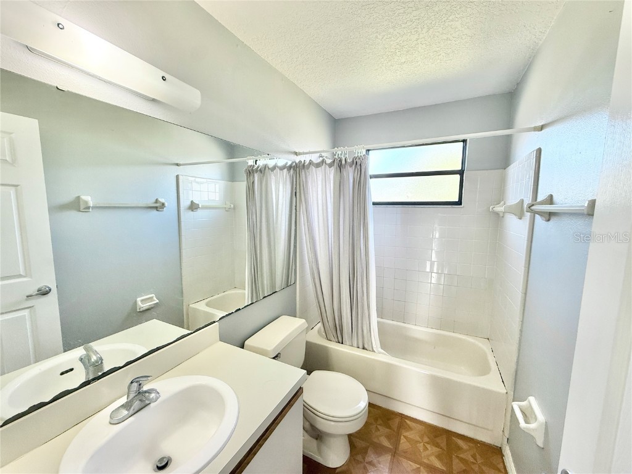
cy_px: 237
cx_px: 316
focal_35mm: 14
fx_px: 256
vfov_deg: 85.7
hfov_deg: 102.1
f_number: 2.2
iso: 200
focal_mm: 2.22
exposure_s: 1/120
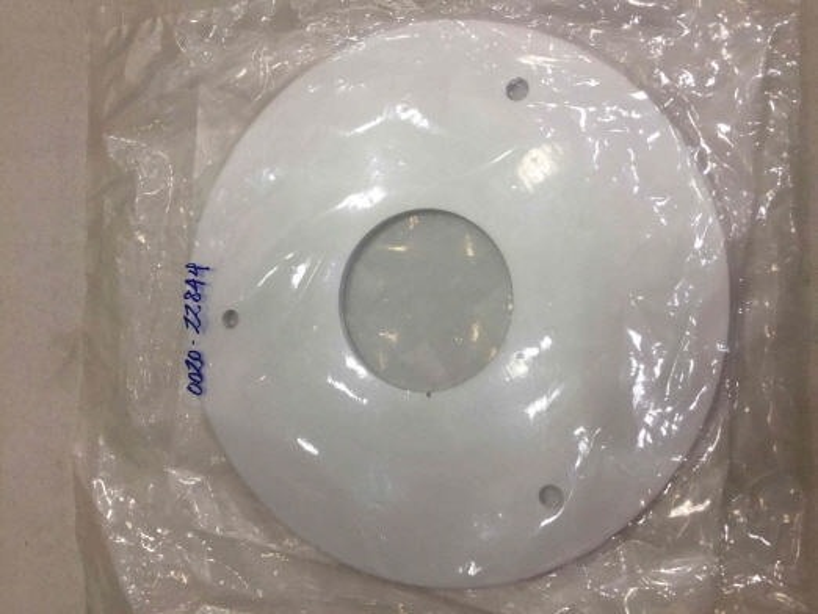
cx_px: 409
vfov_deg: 48.3
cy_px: 307
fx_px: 686
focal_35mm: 29
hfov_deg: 61.6
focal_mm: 4.15
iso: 50
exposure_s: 1/30
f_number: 2.2
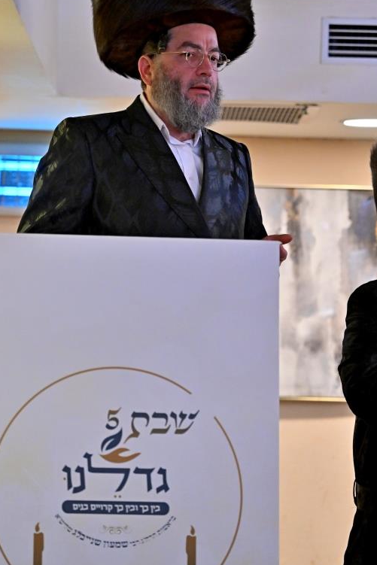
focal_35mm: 150
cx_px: 122
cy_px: 208
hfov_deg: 9.1
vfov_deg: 13.7
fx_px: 2355
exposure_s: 1/200
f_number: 4
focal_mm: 110
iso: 2000
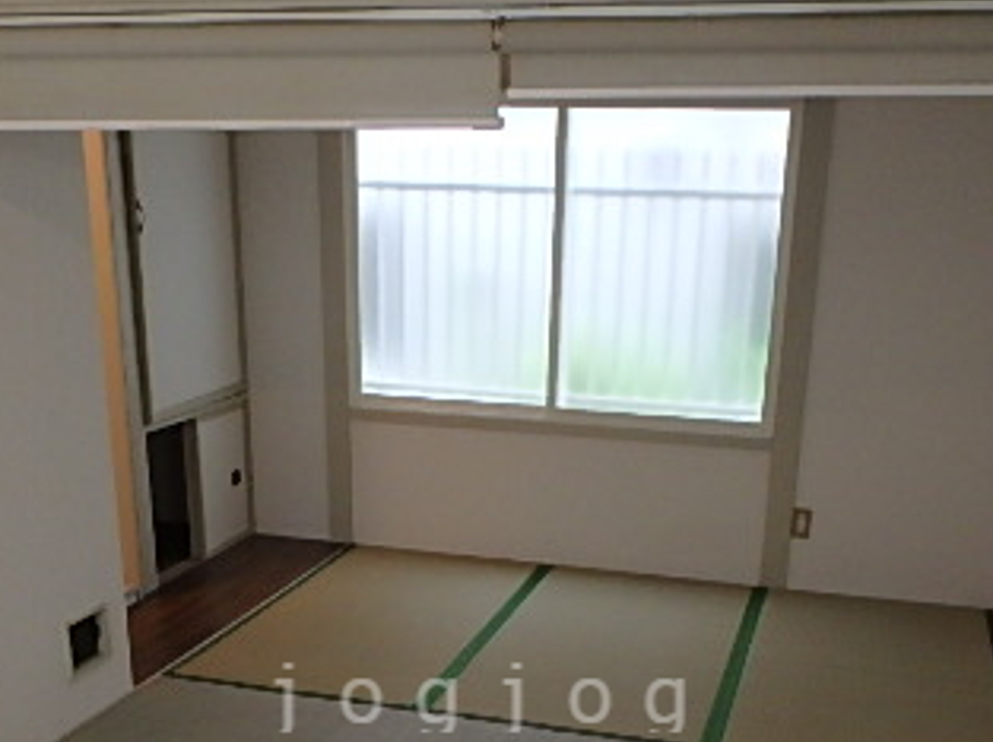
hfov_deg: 43.9
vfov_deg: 31.6
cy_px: 694
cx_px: 485
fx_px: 1232
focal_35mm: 43
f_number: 3.5
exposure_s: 1/30
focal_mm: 3.7
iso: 400
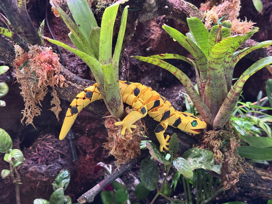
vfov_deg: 30.3
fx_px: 377
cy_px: 102
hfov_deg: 39.7
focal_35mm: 48
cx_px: 136
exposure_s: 1/37
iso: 320
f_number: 1.78
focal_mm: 6.76
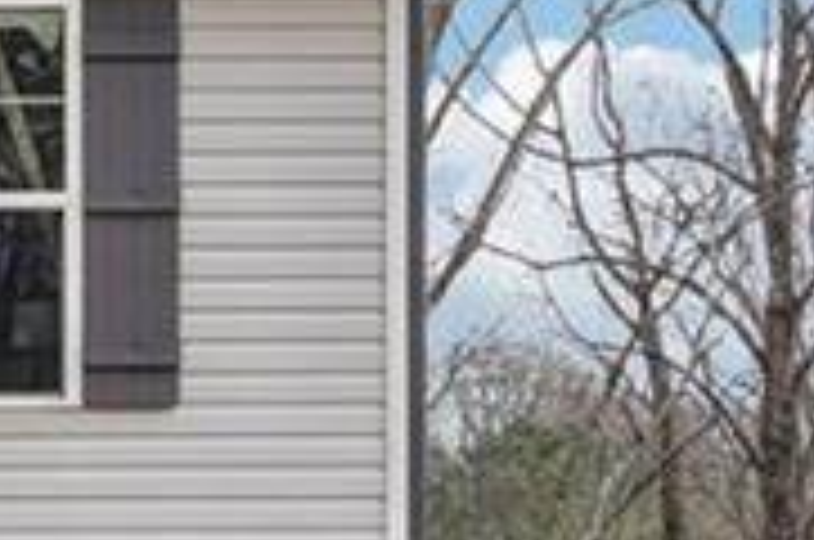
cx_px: -666
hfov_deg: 13.5
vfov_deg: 10.0
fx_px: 3070
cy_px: 536
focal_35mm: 136
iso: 100
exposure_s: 1/40
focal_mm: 24
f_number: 8
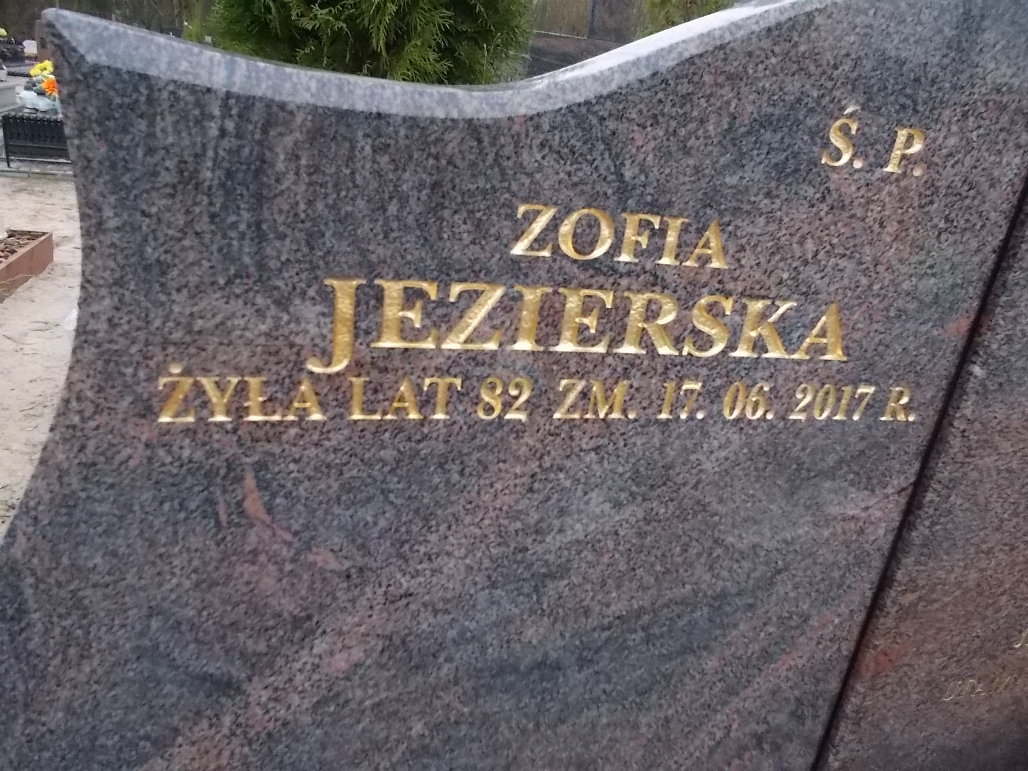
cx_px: 514
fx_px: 772
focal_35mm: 26
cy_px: 386
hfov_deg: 67.3
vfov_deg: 53.1
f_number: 3.2
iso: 400
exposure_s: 1/250
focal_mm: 4.6
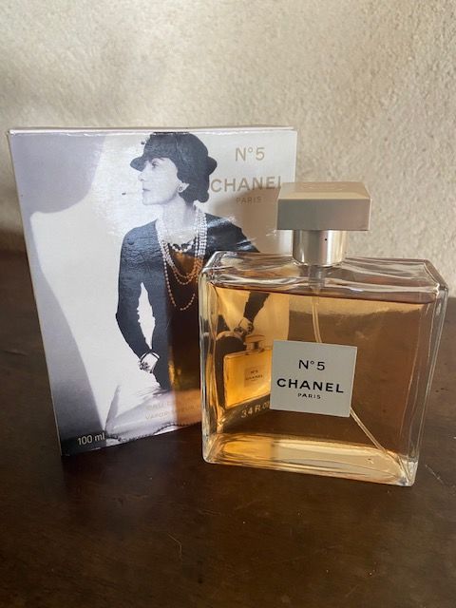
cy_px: 304
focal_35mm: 26
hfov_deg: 53.1
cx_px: 228
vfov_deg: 67.3
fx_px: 457
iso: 320
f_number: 1.8
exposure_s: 1/50
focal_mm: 4.25
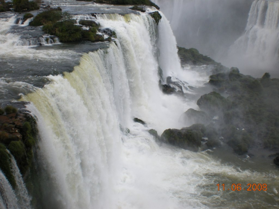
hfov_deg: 49.0
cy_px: 104
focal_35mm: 38
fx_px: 306
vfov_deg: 37.7
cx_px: 140
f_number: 4.6
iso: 64
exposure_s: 1/250
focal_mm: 6.3
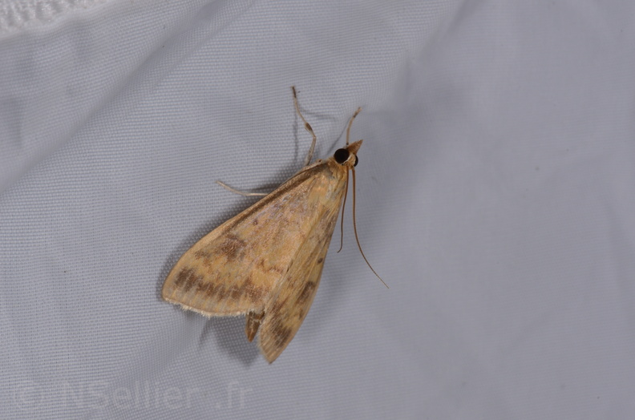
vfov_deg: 10.7
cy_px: 210
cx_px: 318
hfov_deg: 16.1
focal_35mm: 128
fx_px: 2244
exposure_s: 1/60
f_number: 32
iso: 100
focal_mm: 85
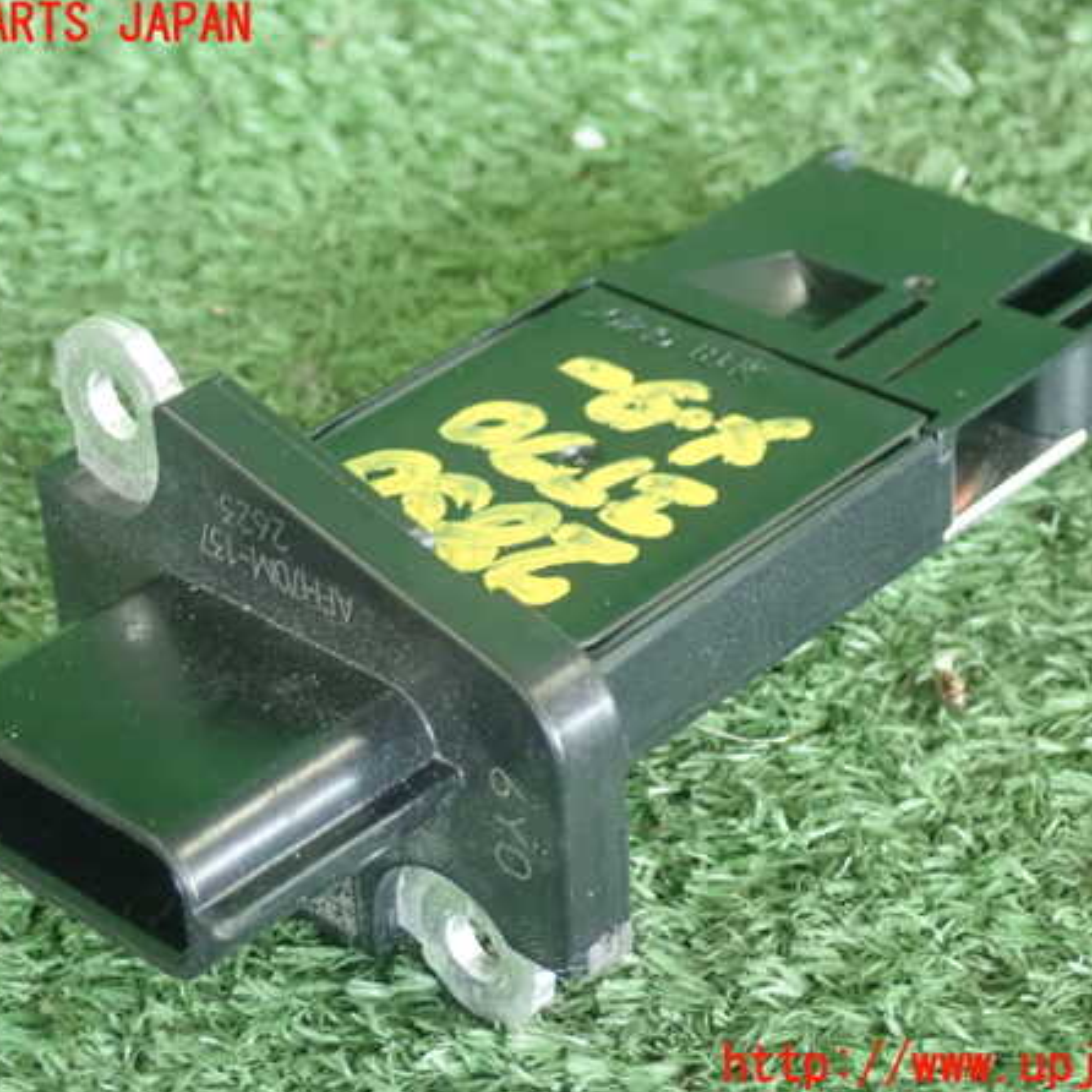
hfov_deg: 19.7
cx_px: 541
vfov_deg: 19.7
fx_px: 3141
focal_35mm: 88
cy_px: 546
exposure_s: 1/80
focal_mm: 13.47
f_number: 4.2
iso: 1600
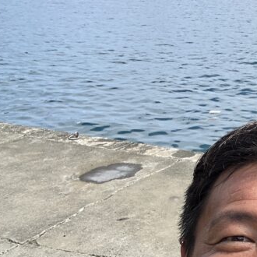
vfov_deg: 27.3
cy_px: 118
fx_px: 529
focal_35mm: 63
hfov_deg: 22.3
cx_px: 389
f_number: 1.9
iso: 25
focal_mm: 2.69
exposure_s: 1/659
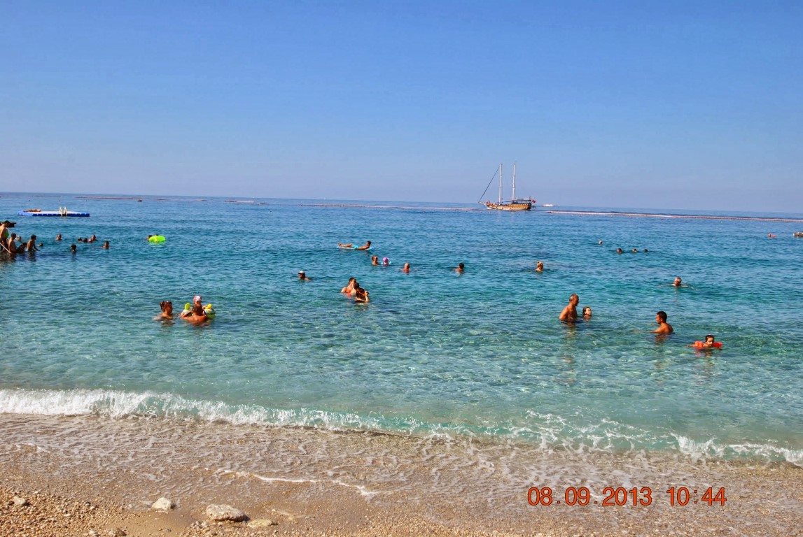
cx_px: 402
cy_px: 268
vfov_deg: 37.0
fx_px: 804
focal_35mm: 36
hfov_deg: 53.1
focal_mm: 24
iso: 100
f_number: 8
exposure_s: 1/250
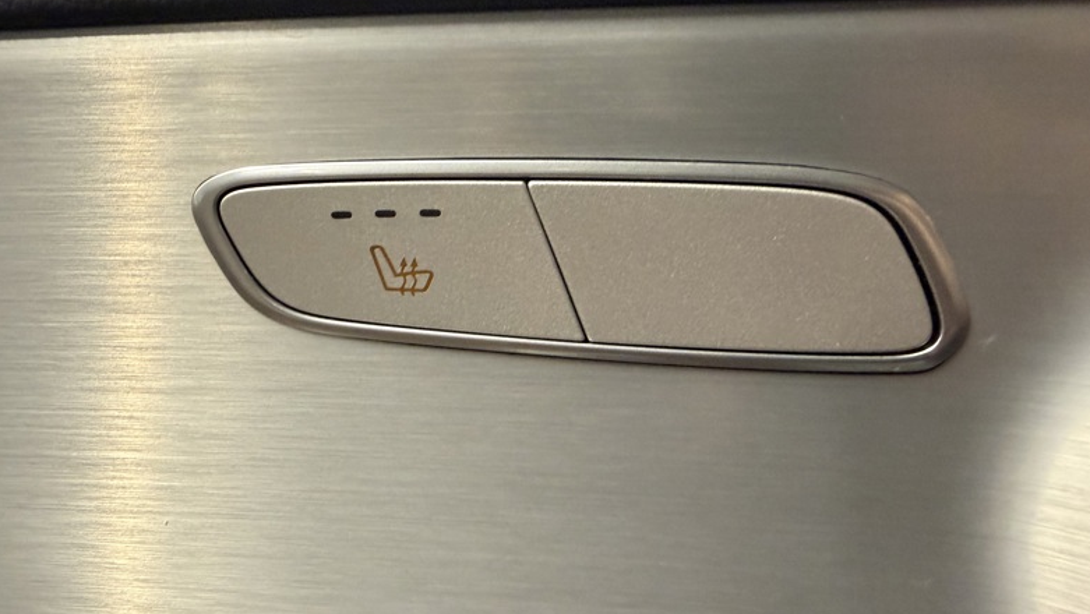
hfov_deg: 66.0
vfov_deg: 40.0
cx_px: 553
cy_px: 236
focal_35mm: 29
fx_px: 838
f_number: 2.2
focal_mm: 2.22
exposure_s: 1/50
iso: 400
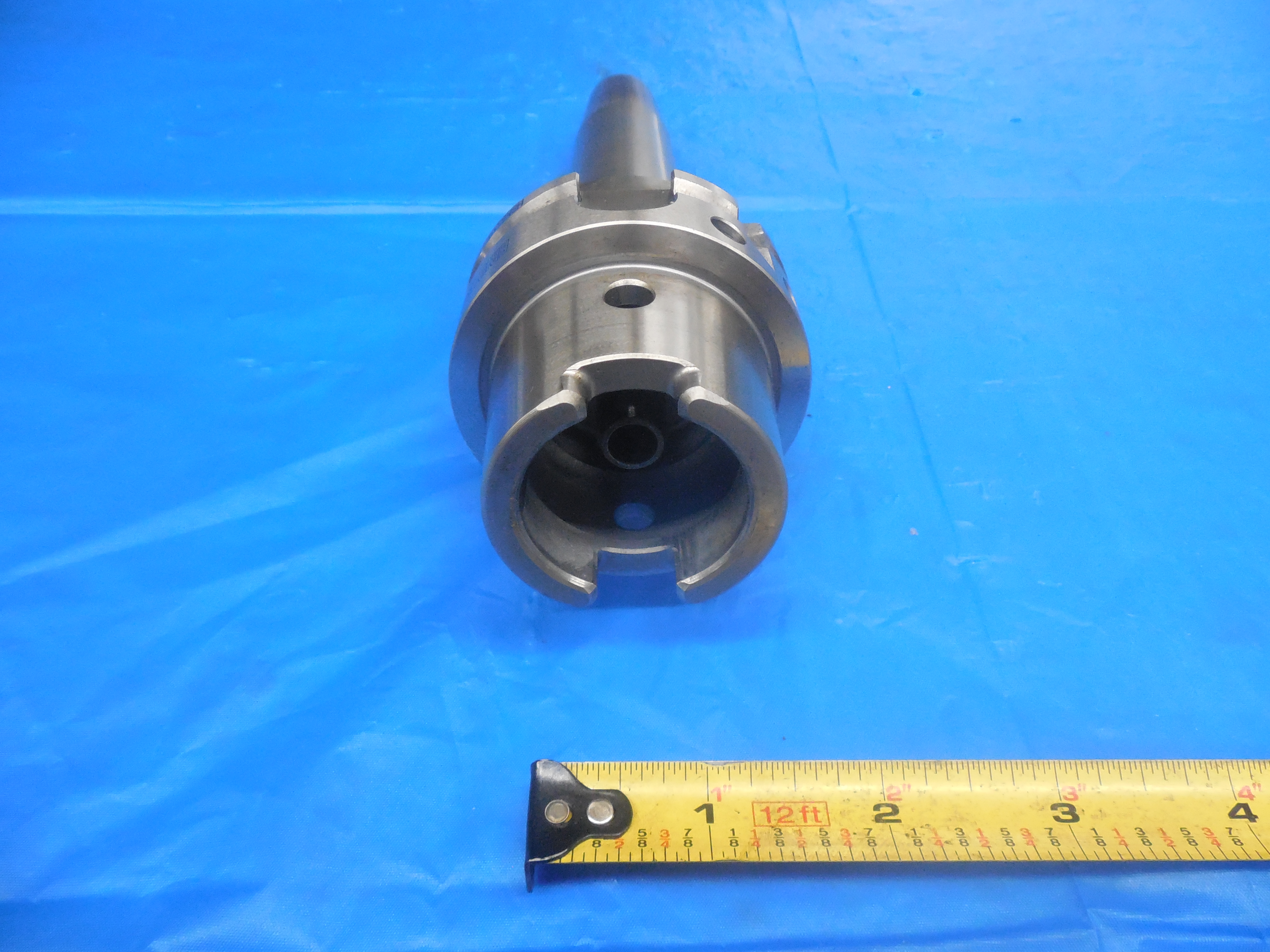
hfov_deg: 69.4
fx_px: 917
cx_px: 635
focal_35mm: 25
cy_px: 476
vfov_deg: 54.9
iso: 800
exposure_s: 1/60
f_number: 3.3
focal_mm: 4.5
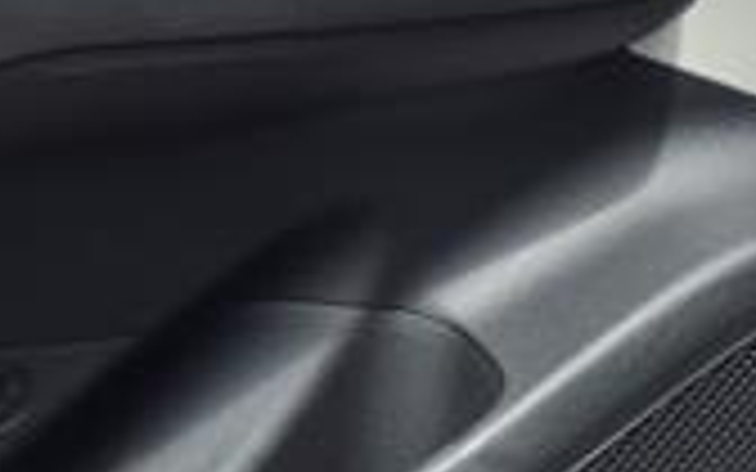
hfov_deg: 18.2
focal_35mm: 109
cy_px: -58
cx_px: -144
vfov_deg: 11.8
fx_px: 2246
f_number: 1.9
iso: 40
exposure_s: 1/556
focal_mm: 3.58
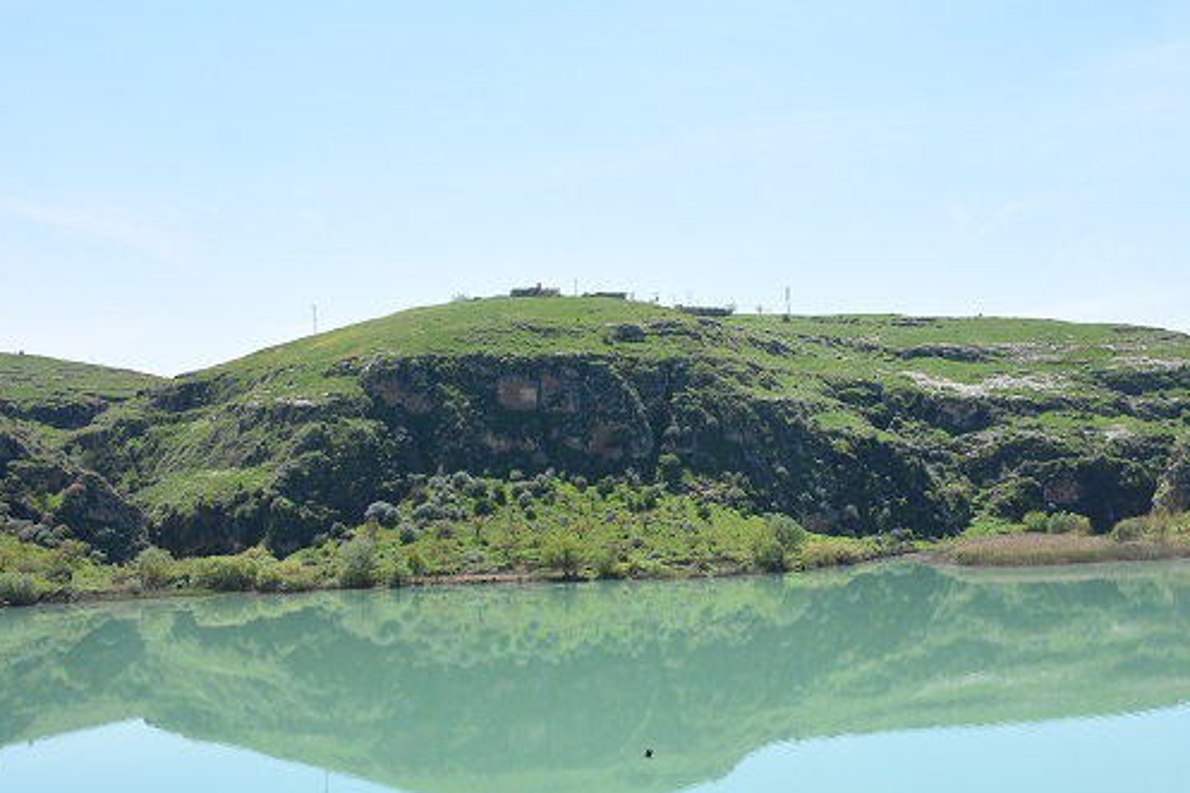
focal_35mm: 58
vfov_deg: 23.3
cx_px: 706
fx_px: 1916
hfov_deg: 34.4
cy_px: 450
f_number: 14
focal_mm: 32
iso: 800
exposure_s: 1/800
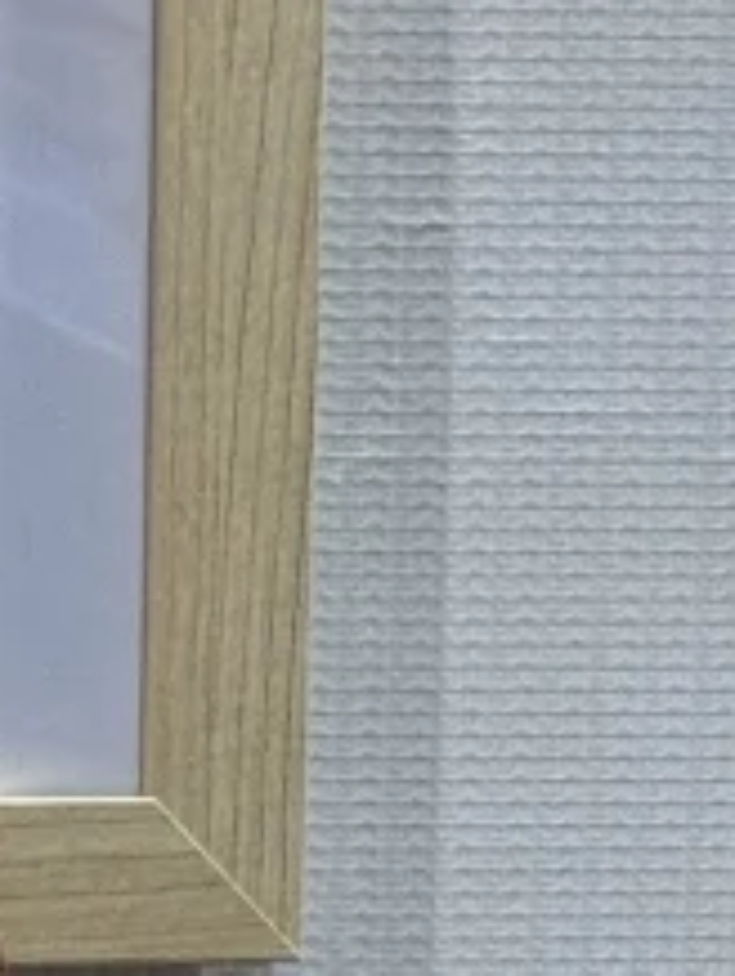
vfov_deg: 5.8
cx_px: -336
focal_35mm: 317
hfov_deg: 4.7
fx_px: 8957
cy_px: 3062
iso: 80
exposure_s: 1/100
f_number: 1.78
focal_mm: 6.76
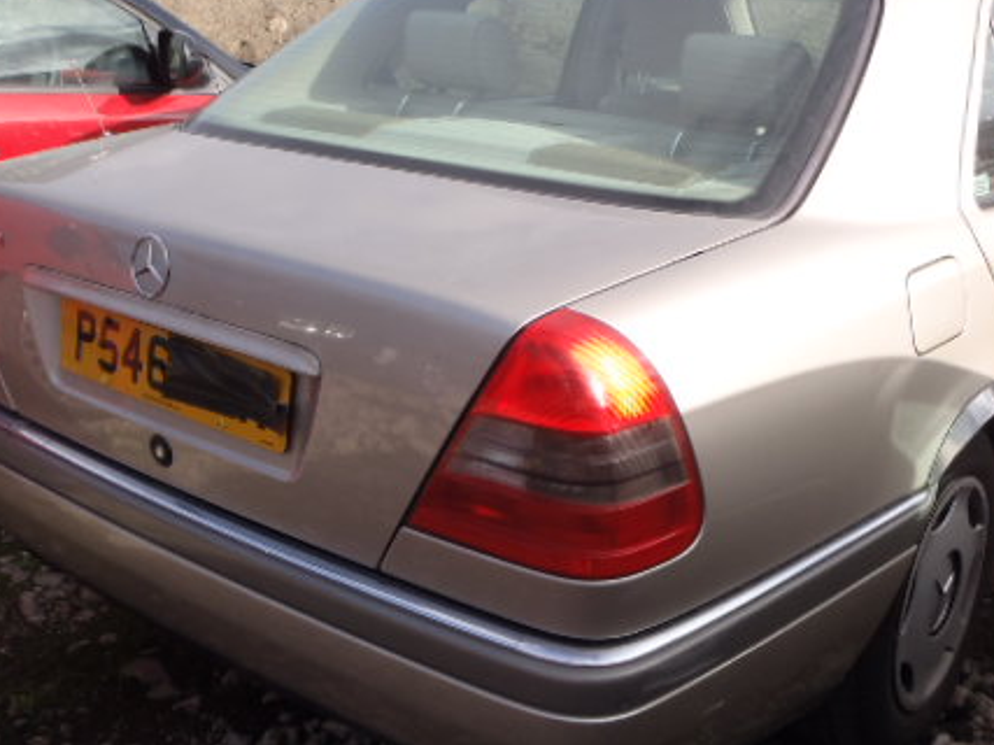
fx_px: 1206
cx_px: 582
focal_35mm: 42
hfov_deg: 44.6
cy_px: 356
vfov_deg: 34.3
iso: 80
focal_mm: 5
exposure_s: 1/320
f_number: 4.5
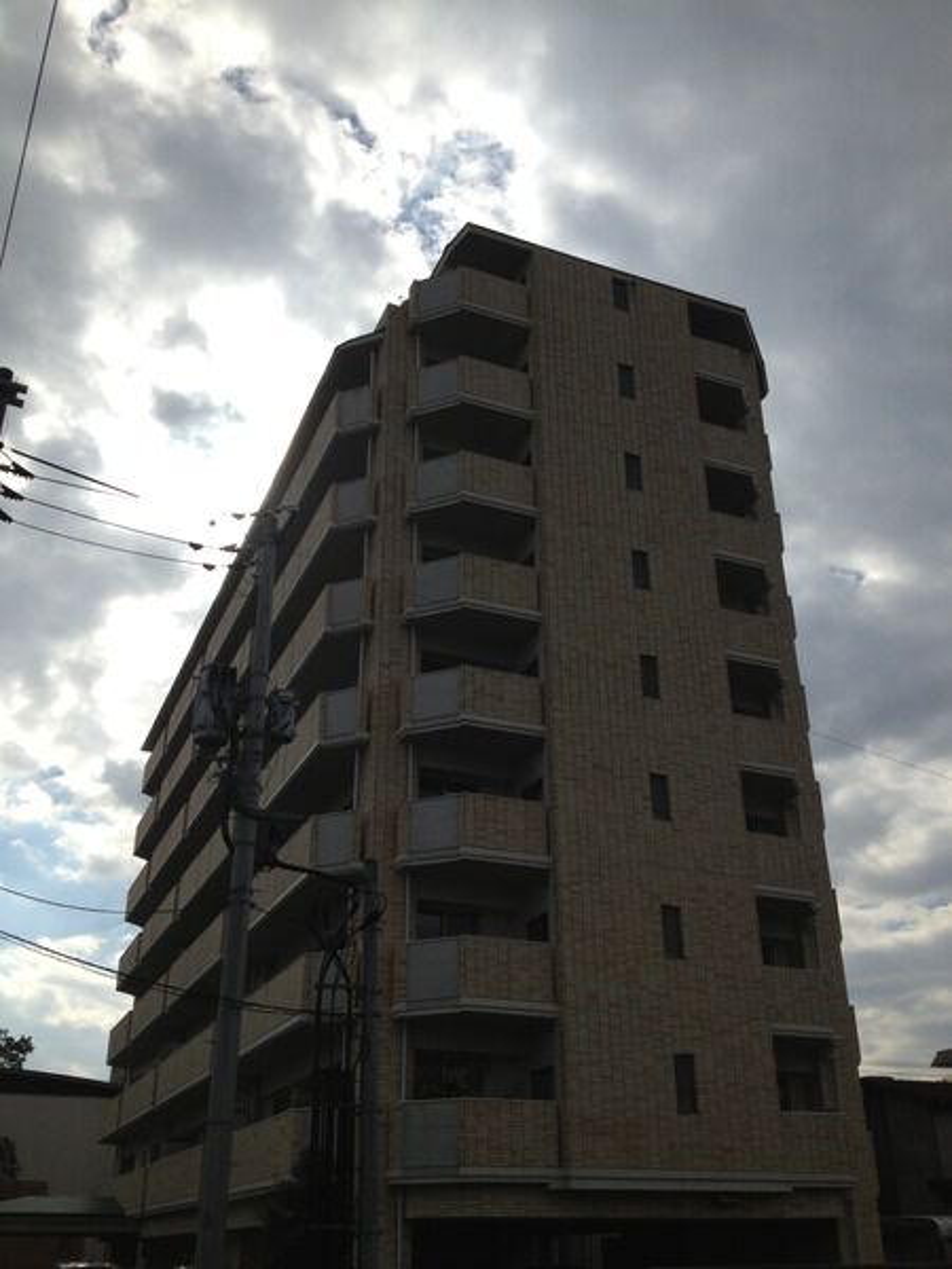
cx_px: 476
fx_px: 1283
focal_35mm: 35
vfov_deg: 52.6
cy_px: 634
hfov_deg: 40.7
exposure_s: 1/4608
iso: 50
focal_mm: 4.28
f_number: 2.4
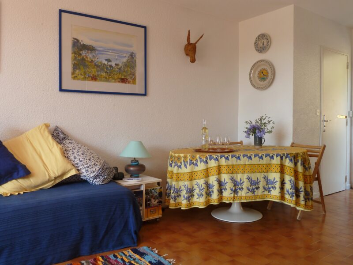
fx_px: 306
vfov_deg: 46.8
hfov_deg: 60.0
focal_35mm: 30
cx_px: 176
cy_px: 132
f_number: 3.4
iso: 80
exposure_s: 1/40
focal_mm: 5
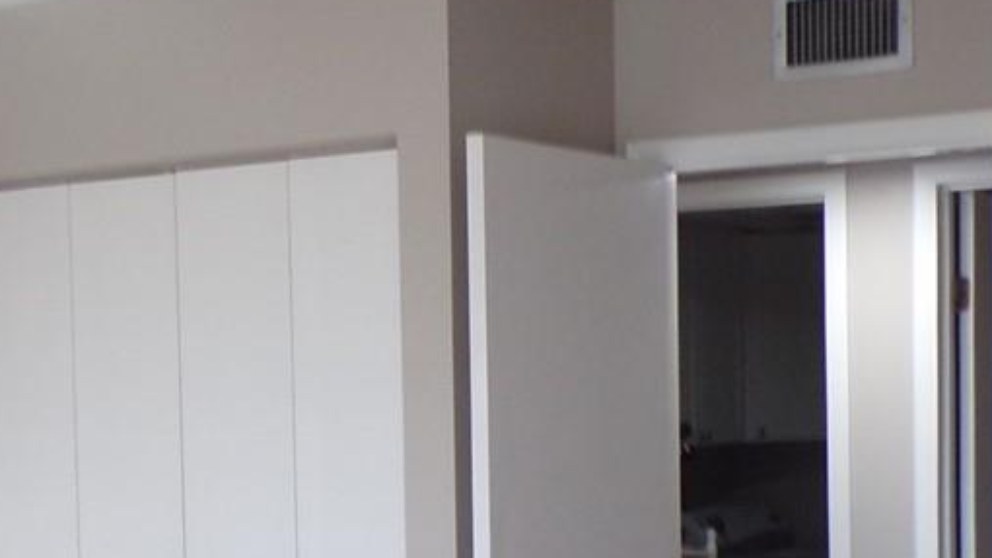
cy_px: 455
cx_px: 298
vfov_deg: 14.7
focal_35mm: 82
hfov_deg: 25.7
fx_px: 2157
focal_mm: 4.3
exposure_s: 1/34
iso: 124
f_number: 3
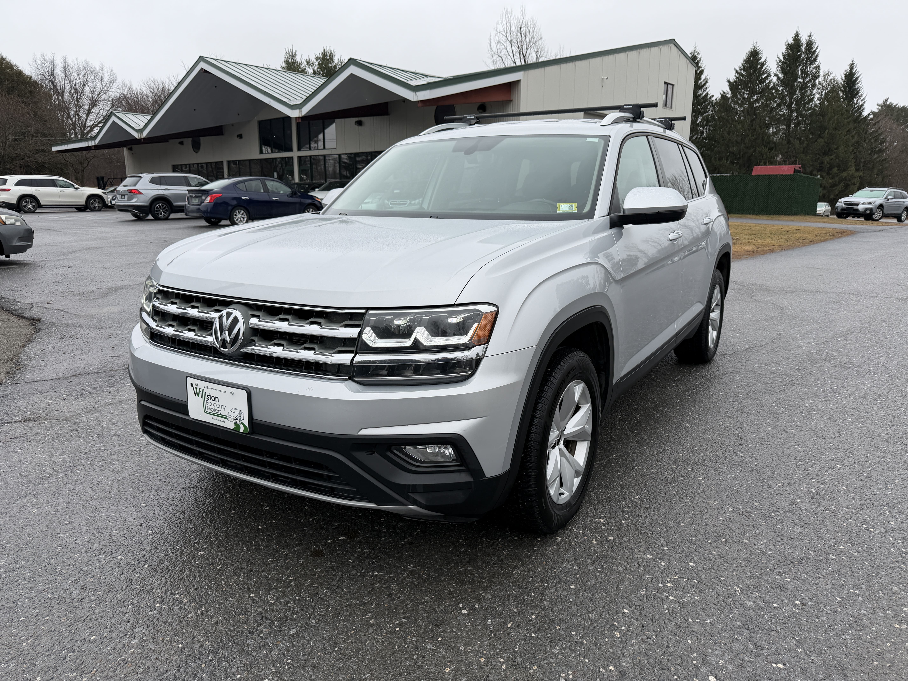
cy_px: 340
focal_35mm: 24
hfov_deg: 71.6
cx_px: 454
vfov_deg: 56.8
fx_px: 630
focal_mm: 6.76
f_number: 1.78
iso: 80
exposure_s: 1/1192
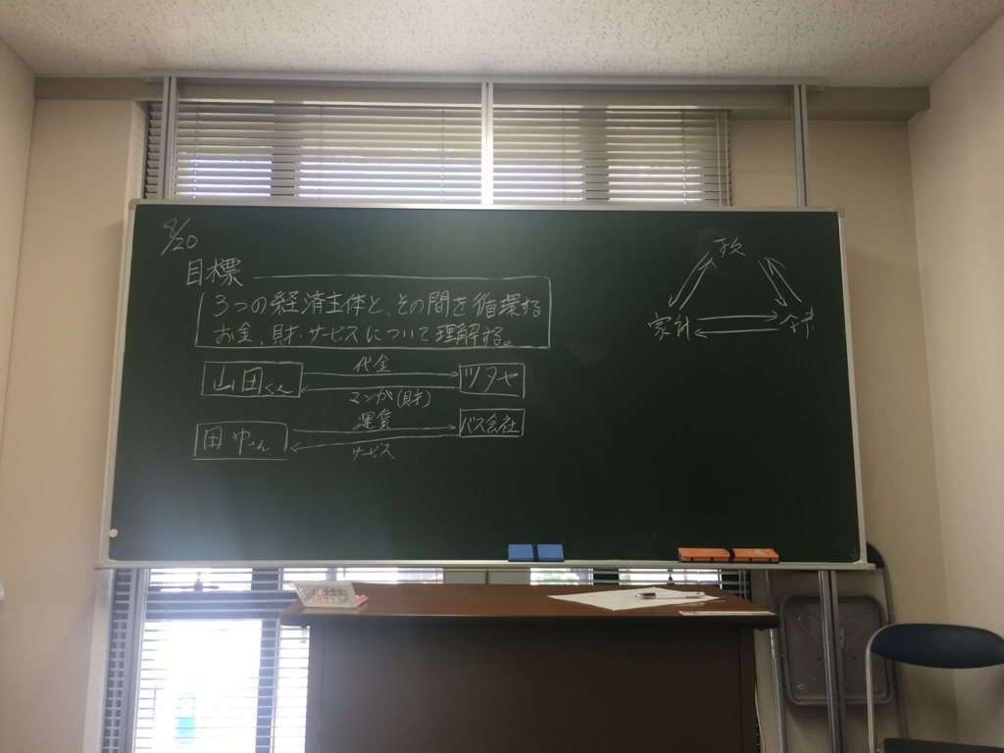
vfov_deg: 48.2
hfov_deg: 61.7
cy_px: 376
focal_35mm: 29
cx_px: 502
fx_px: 841
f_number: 2.2
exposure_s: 1/40
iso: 32
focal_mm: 4.15
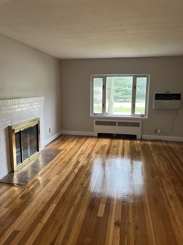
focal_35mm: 26
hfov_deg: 53.1
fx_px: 183
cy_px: 122
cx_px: 92
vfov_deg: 67.3
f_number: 1.6
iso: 100
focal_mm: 5.1
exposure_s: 1/122
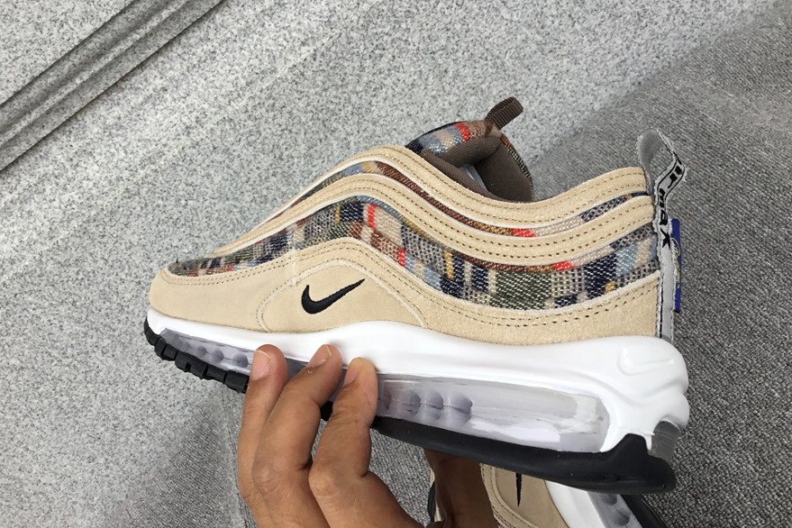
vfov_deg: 40.0
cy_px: 253
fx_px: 726
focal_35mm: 33
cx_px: 388
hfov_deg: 57.2
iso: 25
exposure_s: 1/110
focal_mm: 3.3
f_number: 2.4
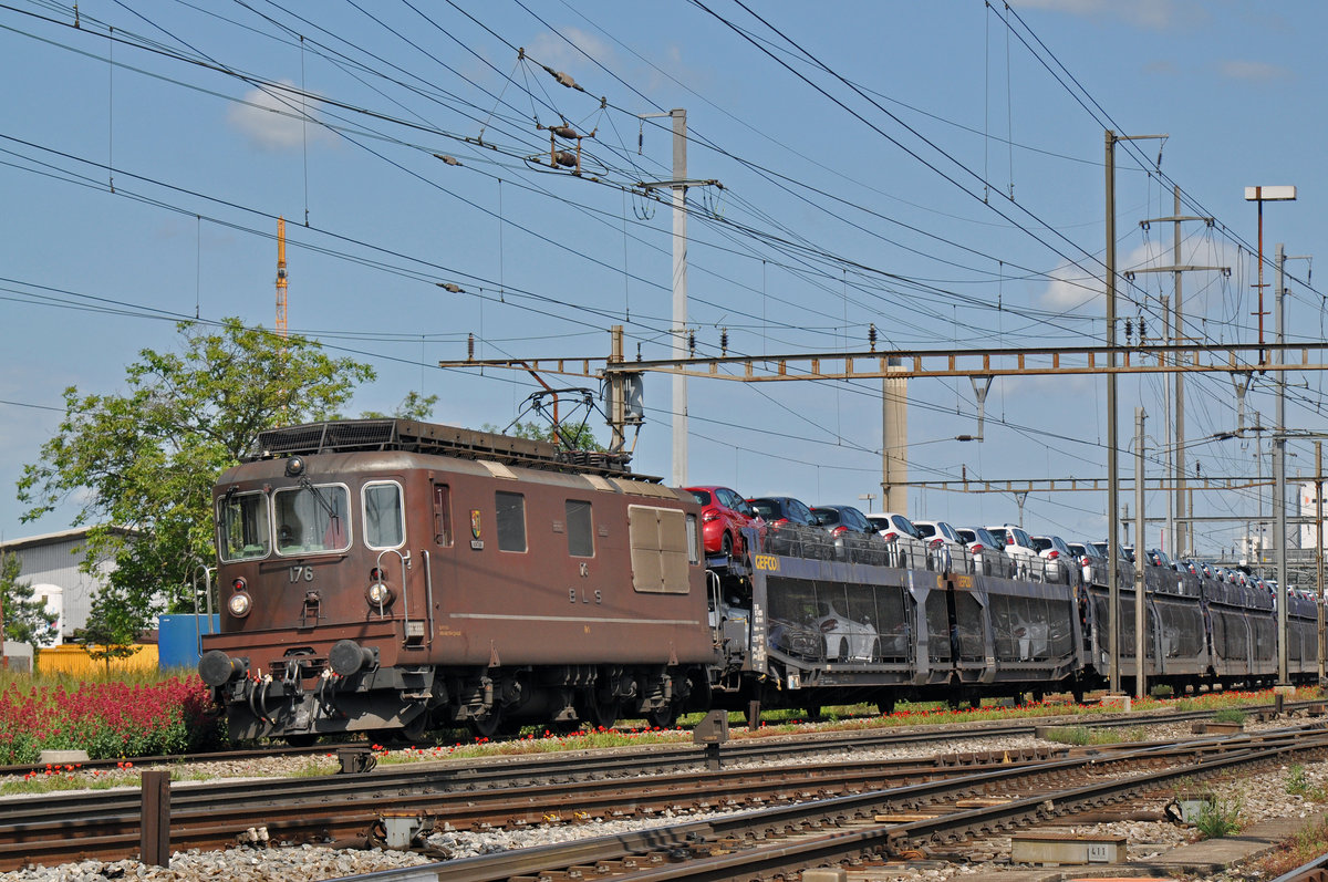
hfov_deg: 19.5
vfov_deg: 13.0
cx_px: 664
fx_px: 3869
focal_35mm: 105
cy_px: 441
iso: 400
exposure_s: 1/1000
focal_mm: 70
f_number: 9
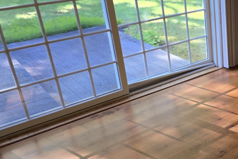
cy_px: 75
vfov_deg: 27.5
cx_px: 236
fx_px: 324
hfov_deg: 36.5
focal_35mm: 49
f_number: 1.7
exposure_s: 1/120
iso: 100
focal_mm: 6.3
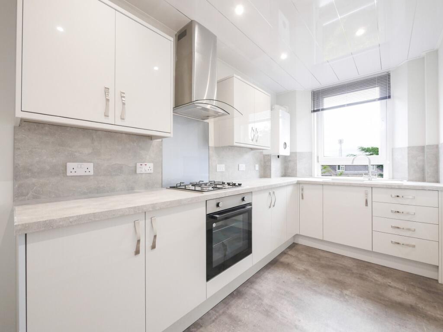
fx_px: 179
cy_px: 166
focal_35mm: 14
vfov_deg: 85.7
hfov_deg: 102.1
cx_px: 222
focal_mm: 7
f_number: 4
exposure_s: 1/60
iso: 1000
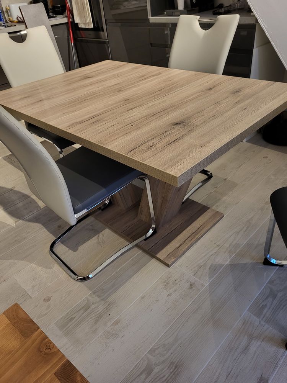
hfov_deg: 53.1
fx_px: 287
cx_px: 144
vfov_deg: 67.3
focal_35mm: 26
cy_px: 192
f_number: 1.8
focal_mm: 5.4
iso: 400
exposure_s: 1/50
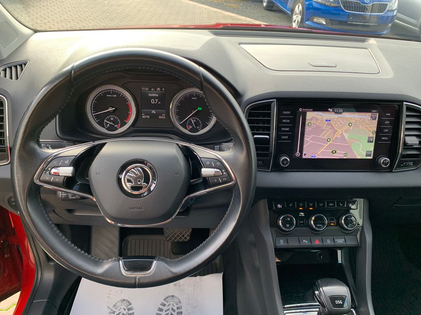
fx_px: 316
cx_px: 210
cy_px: 158
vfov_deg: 53.1
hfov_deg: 67.3
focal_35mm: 26
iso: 40
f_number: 1.8
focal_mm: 4.25
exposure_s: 1/121
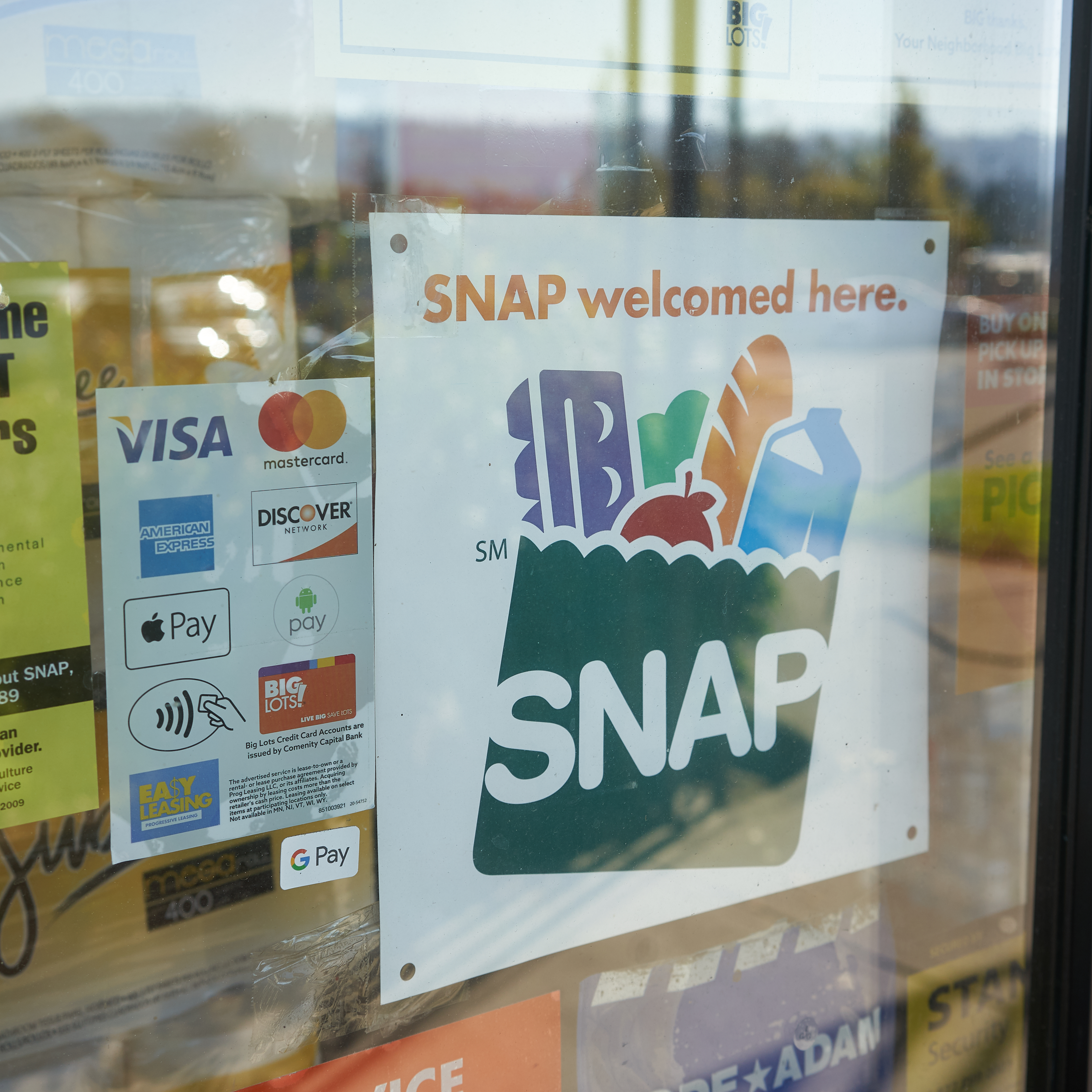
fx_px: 1713
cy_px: 506
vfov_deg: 35.3
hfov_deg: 35.3
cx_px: 633
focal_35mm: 48
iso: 100
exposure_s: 1/125
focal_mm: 35
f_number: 5.6
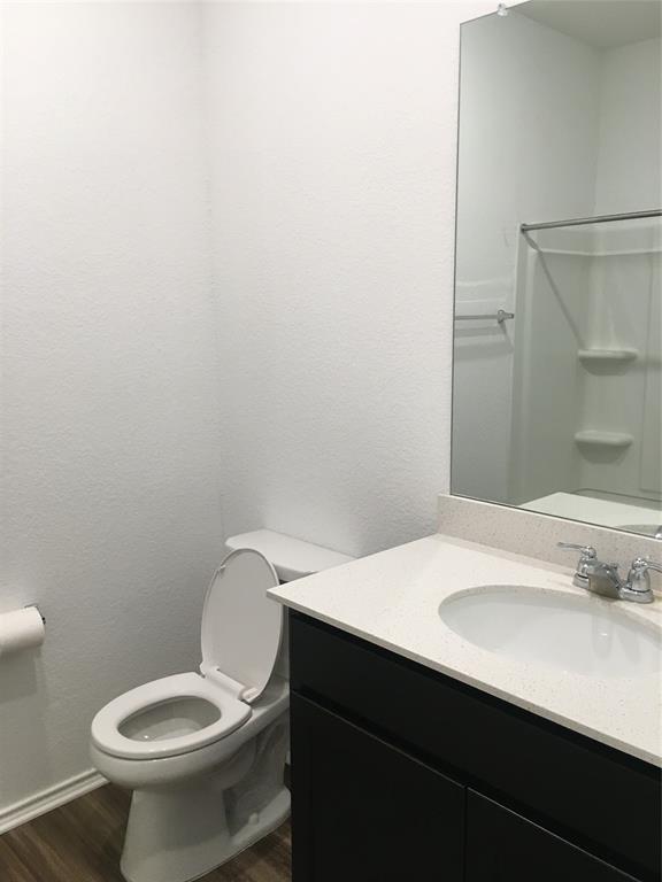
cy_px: 441
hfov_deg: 48.2
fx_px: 739
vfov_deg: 61.7
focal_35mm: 29
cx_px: 331
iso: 40
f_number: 2.2
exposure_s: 1/30
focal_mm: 4.15
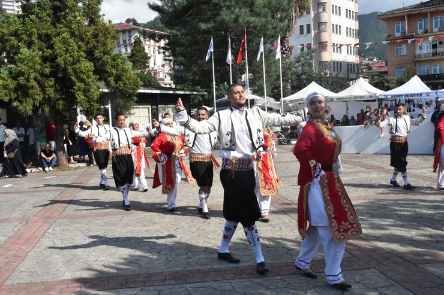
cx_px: 222
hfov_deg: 47.9
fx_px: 499
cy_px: 148
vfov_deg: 33.0
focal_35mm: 40
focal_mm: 27
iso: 2000
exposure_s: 1/1000
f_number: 16
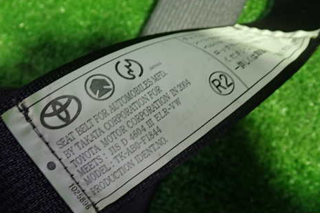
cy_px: 119
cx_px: 152
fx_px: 356
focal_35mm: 40
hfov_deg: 48.4
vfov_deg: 33.4
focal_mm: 5.4
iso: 320
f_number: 2.3
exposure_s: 1/30
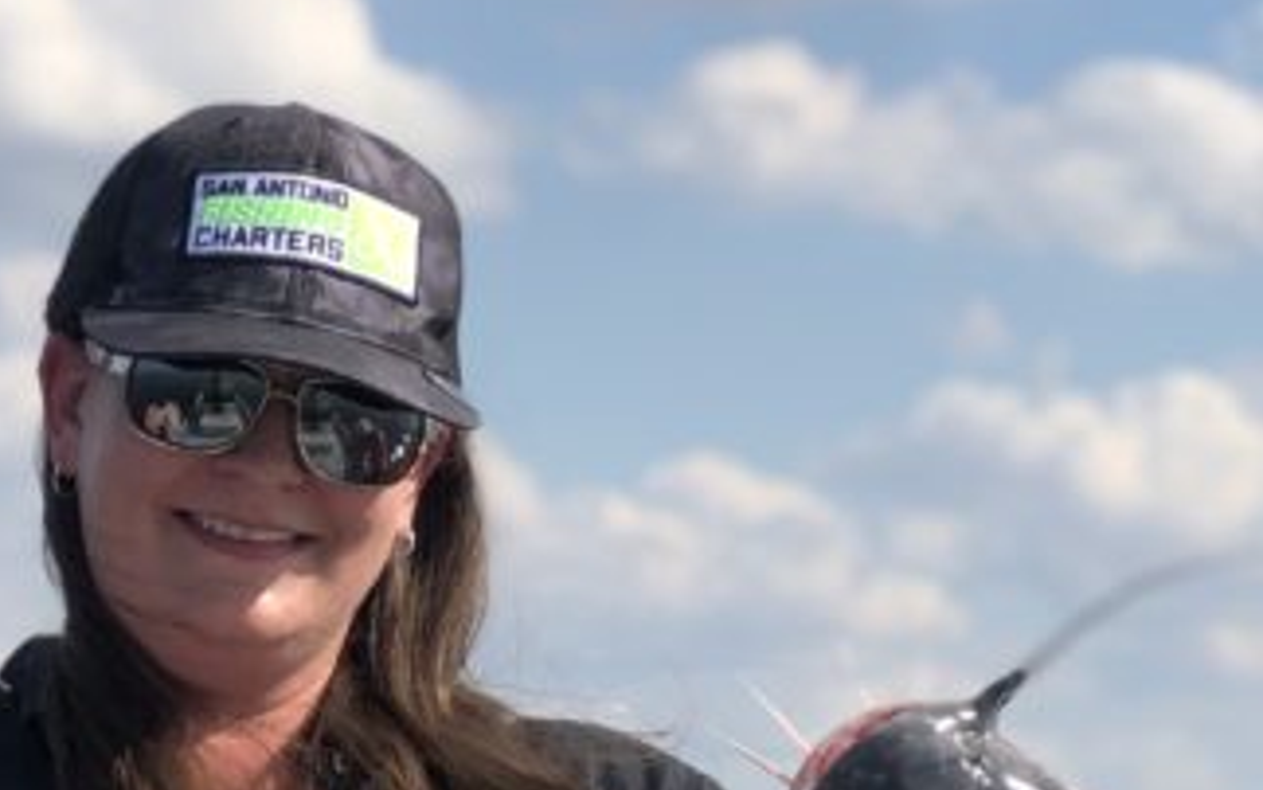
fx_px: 6128
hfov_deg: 11.7
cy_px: 1819
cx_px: 283
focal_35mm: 178
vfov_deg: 7.0
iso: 20
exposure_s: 1/762
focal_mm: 6.6
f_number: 2.8
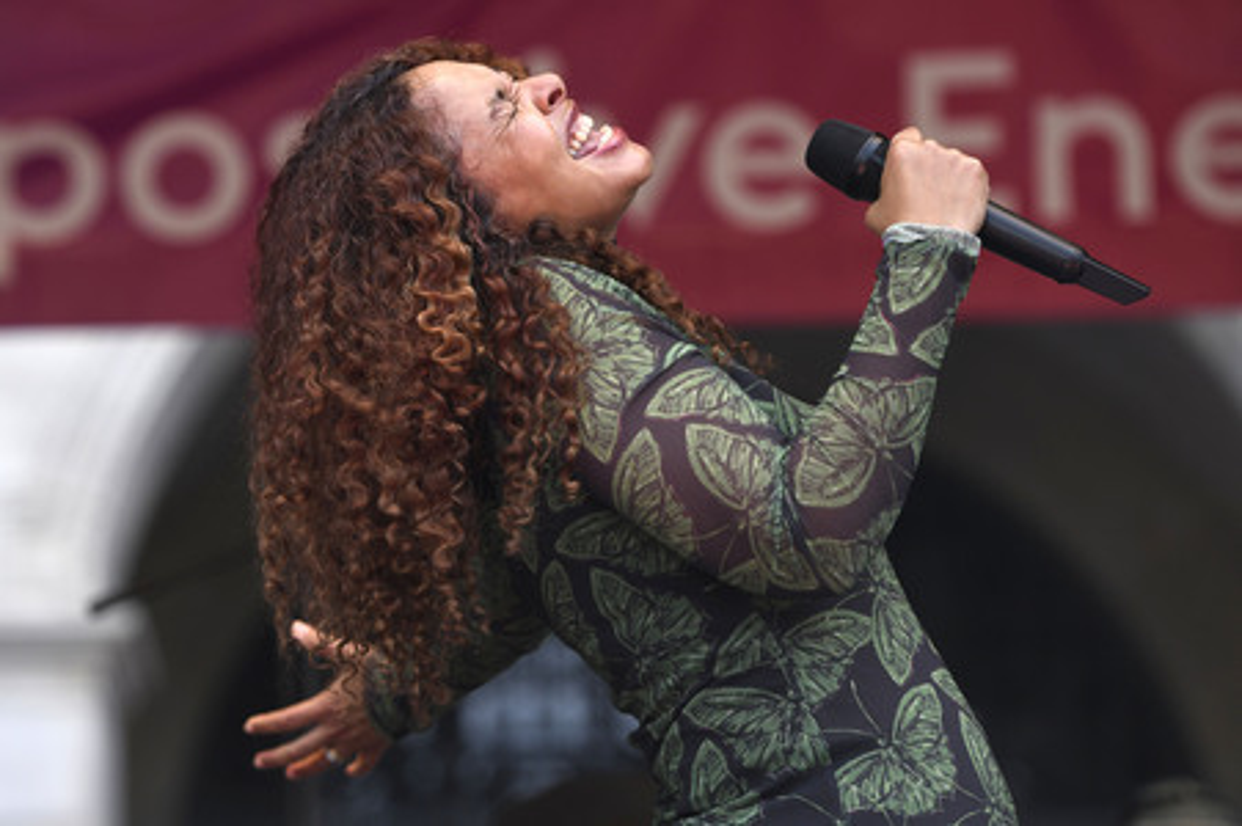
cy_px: 413
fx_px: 5343
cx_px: 621
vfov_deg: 8.8
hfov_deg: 13.3
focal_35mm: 155
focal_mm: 155
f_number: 4.5
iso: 640
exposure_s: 1/1600
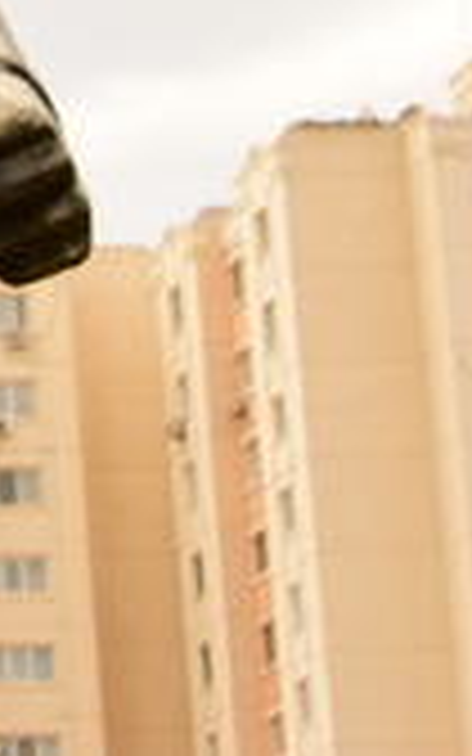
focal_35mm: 333
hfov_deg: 3.7
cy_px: -540
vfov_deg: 6.2
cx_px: -1443
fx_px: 6854
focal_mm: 42
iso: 100
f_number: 11
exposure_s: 1/15
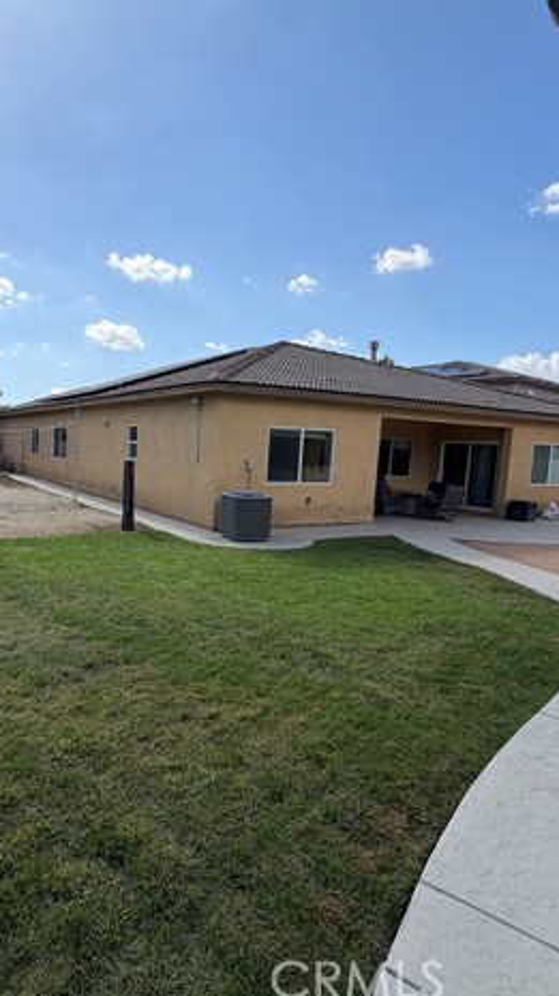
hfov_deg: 51.7
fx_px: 554
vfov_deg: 83.9
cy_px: 497
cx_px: 154
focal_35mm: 21
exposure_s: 1/830
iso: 20
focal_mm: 2.22
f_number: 2.2
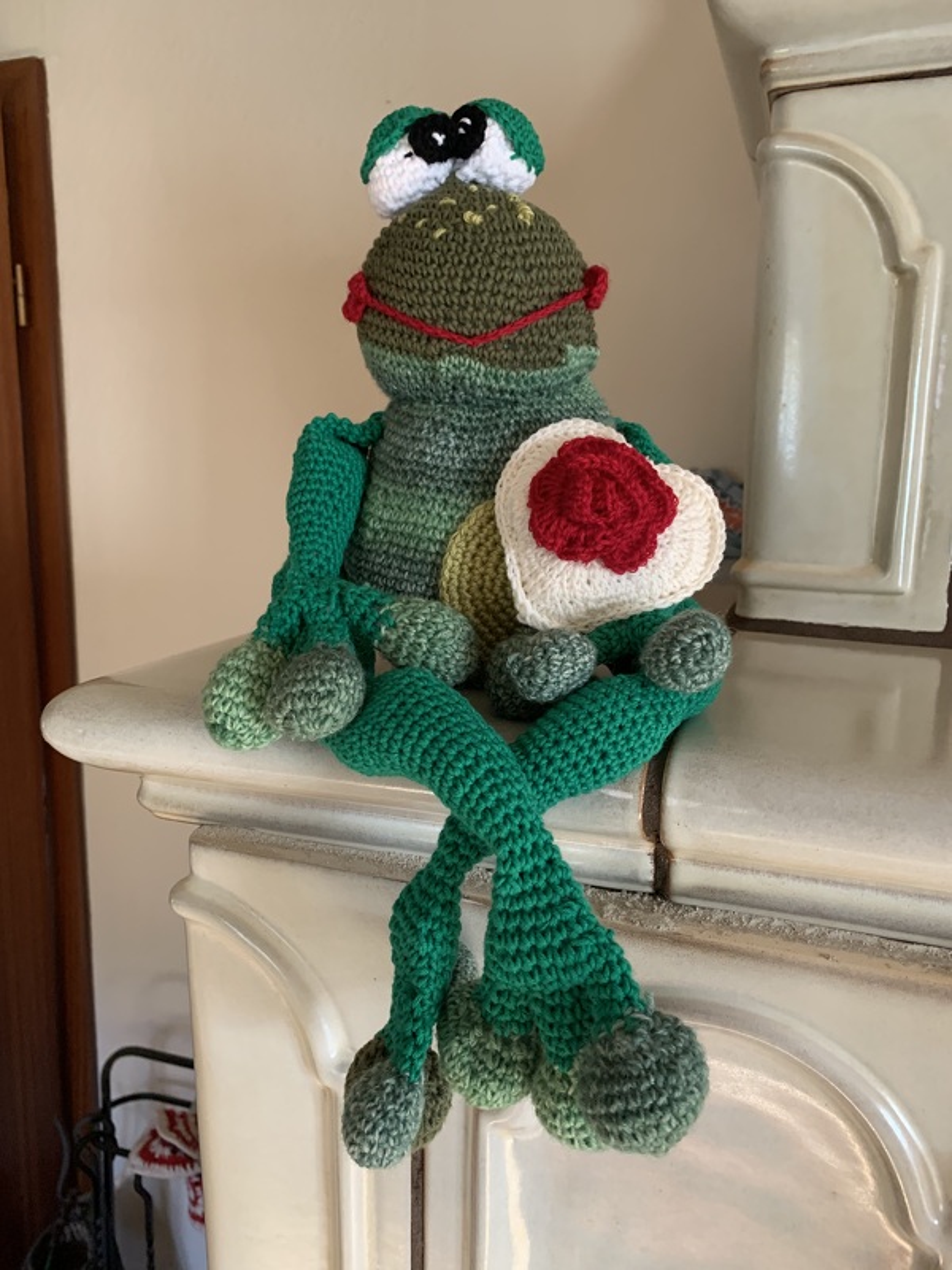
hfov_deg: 53.1
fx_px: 953
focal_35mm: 26
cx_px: 476
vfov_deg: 67.3
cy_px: 635
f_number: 1.8
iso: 250
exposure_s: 1/60
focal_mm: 4.25
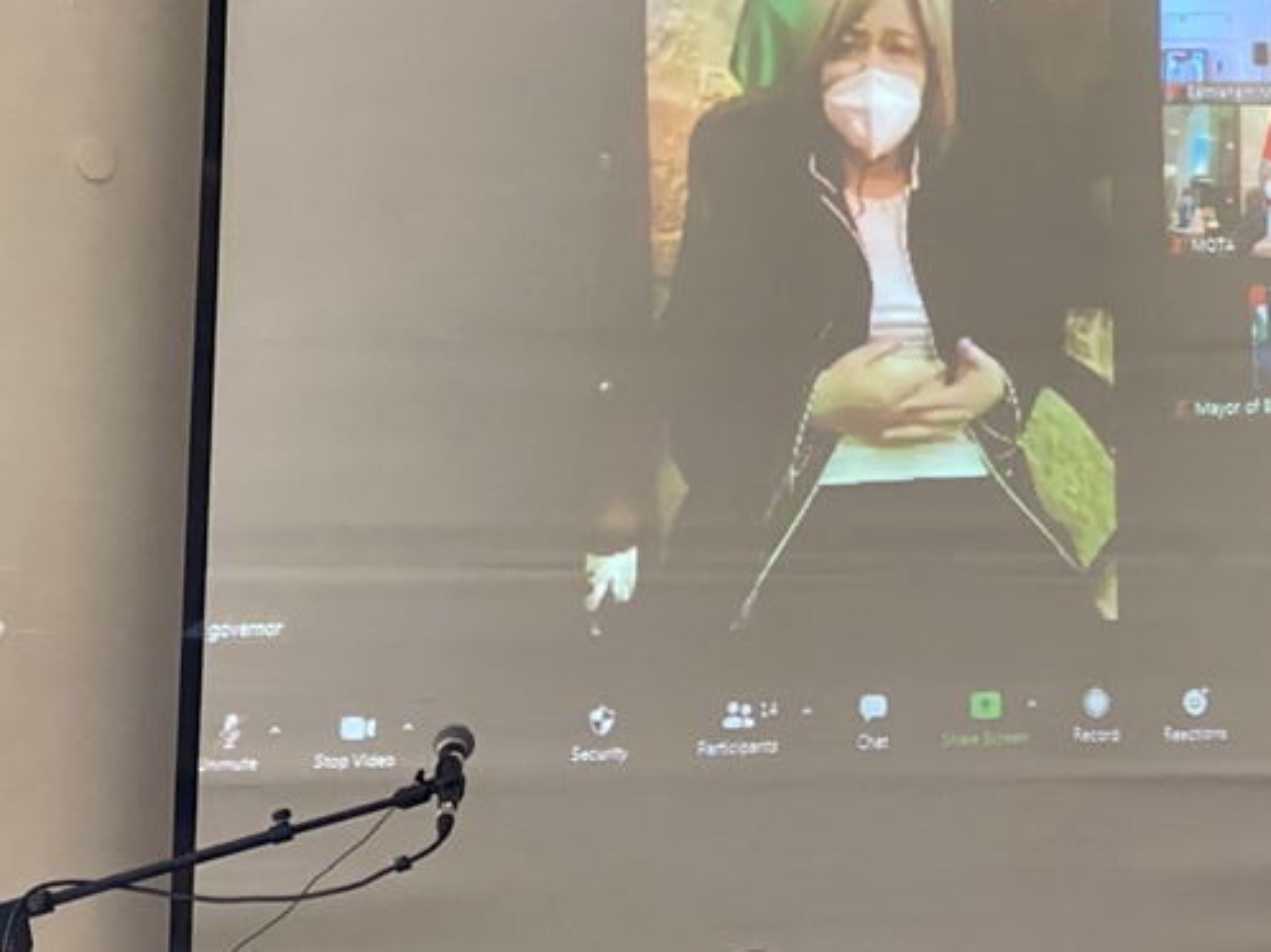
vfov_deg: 13.8
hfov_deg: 18.3
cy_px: 199
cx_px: 934
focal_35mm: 107
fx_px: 3927
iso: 200
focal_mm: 6
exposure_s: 1/50
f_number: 2
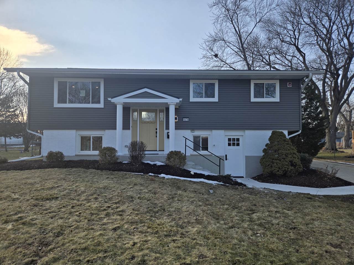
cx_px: 177
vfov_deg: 58.9
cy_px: 132
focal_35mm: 23
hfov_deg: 73.9
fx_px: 235
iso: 25
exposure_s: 1/1829
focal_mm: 5.4
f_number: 1.8
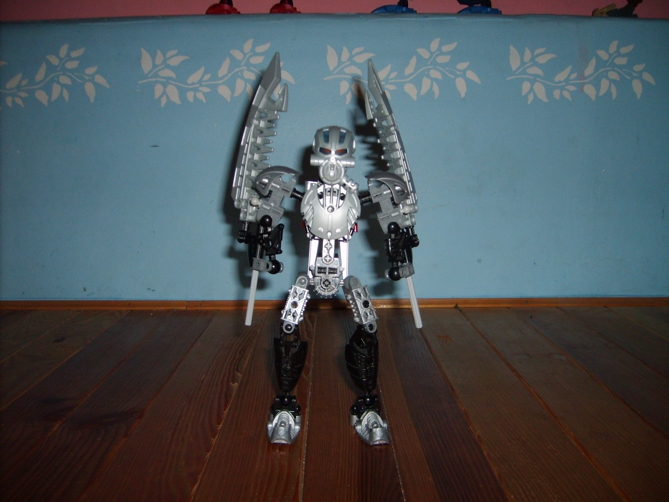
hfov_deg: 52.6
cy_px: 251
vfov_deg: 40.7
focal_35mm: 35
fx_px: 676
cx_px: 334
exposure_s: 1/45
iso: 100
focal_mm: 5.8
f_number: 2.8
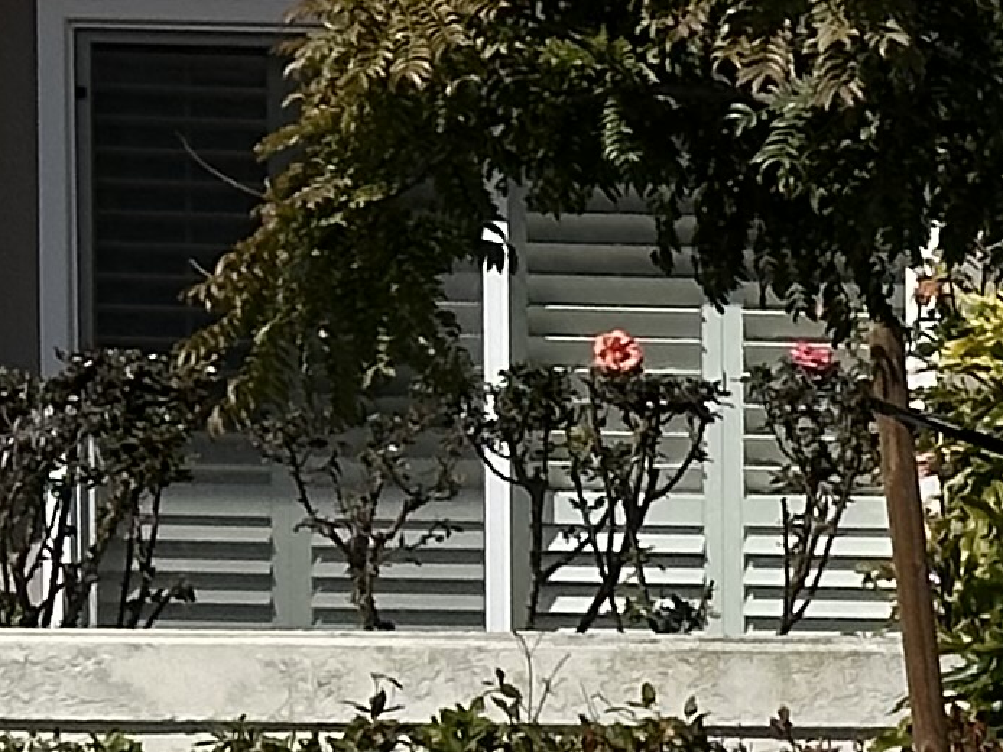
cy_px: 1157
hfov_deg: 6.6
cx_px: 2665
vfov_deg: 5.3
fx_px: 8081
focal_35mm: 279
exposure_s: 1/10870
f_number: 1.78
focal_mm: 6.86
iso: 64
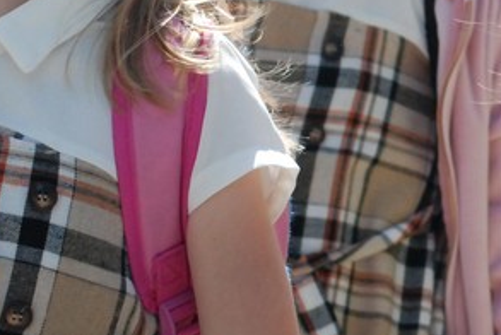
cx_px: 742
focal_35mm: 353
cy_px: 22
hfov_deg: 5.8
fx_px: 4917
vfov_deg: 3.9
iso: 800
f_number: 8
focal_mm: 70
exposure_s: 1/1000
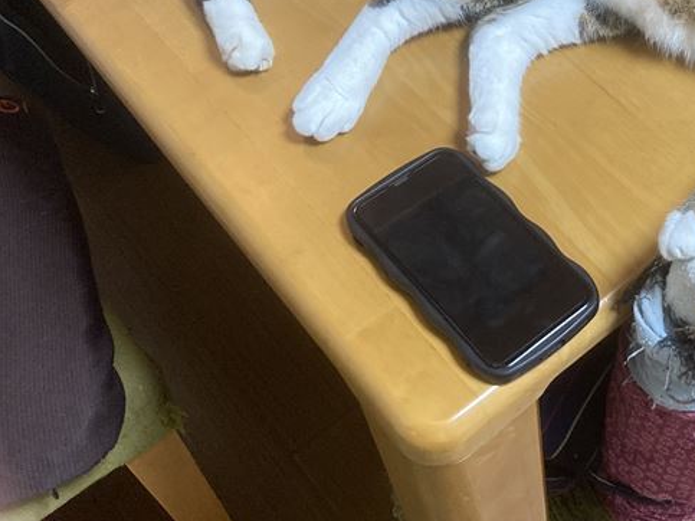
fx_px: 1164
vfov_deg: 24.5
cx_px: 671
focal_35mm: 58
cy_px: 47
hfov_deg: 31.1
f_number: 1.8
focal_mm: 3.99
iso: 250
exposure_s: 1/50
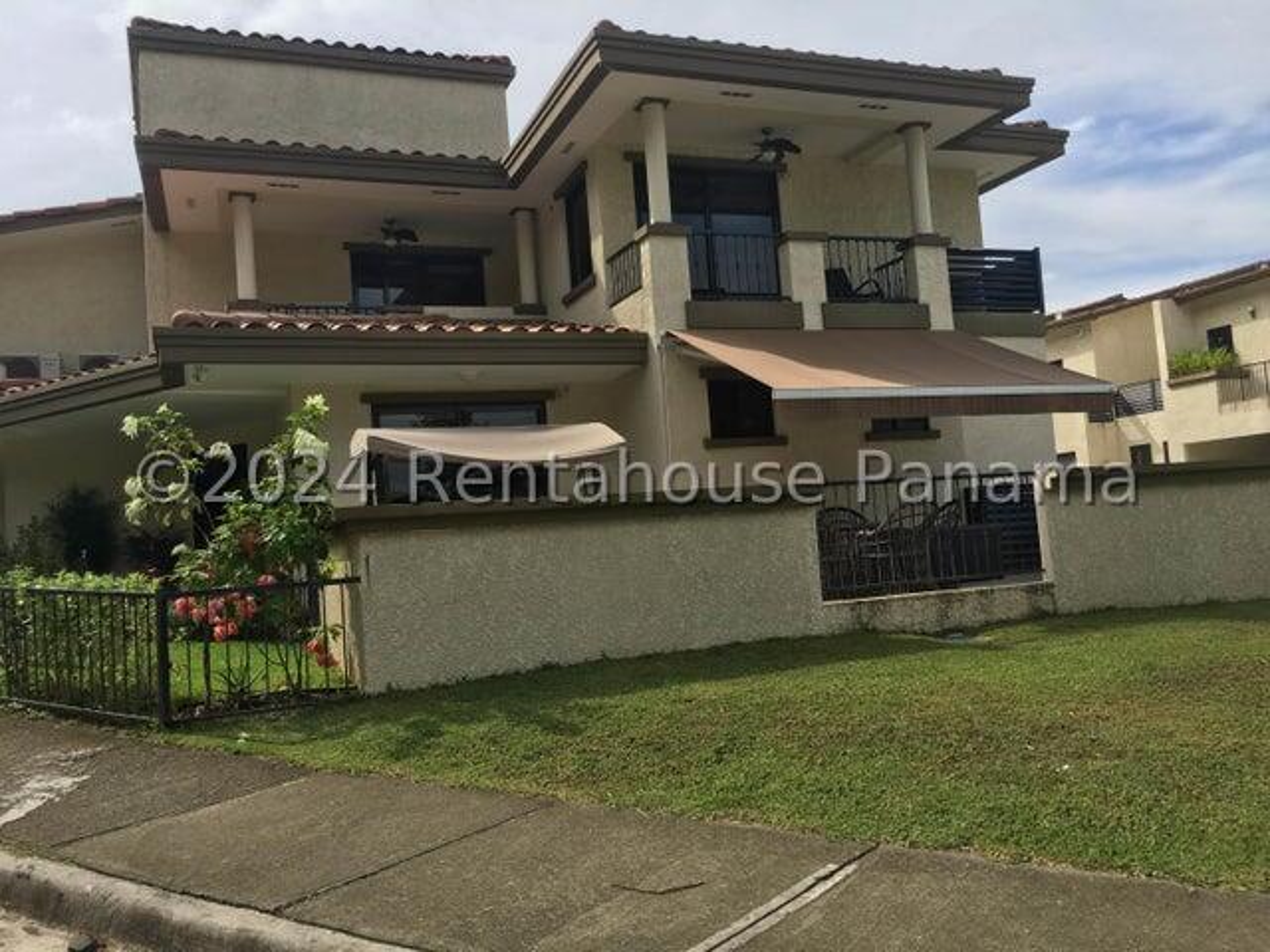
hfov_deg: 61.7
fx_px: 1064
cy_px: 476
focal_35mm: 29
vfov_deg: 48.2
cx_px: 635
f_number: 2.2
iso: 25
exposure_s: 1/1350
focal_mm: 4.15
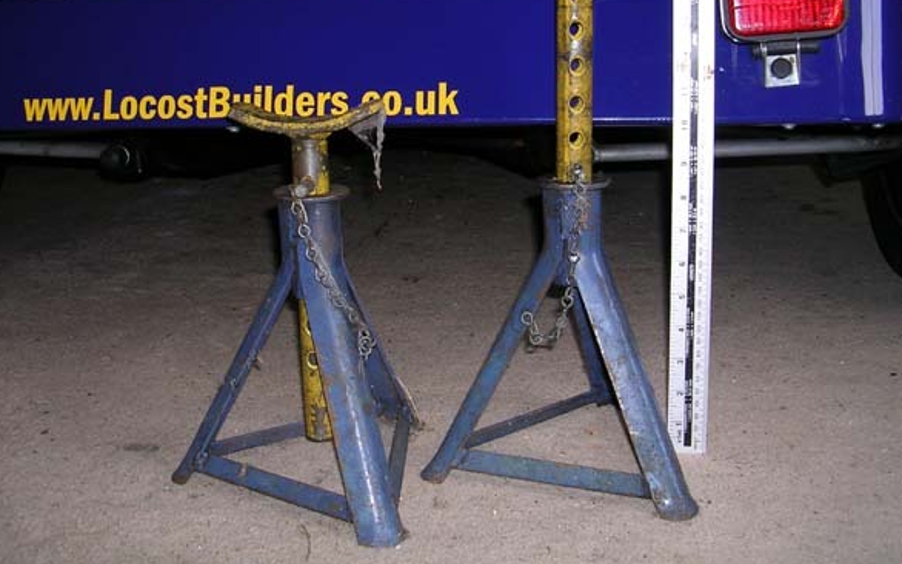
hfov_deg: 45.2
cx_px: 482
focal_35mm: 44
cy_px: 200
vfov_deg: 29.1
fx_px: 1081
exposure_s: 1/60.1
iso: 50
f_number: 2.8
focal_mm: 5.8
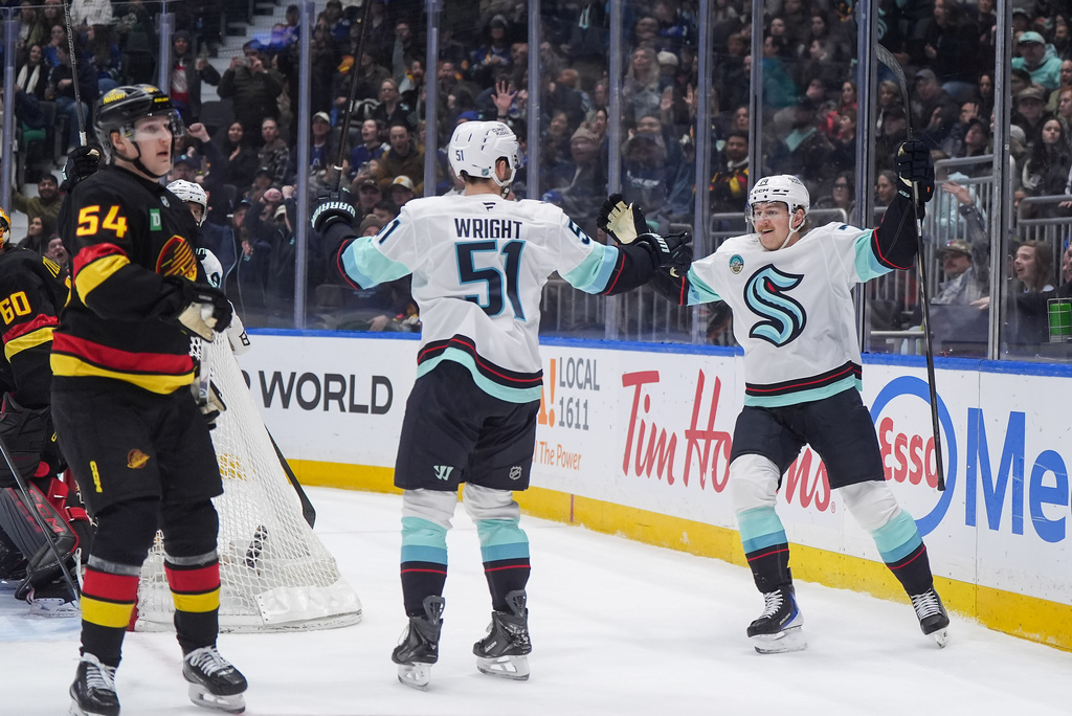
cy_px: 358
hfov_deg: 28.8
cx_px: 536
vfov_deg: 19.5
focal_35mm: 70
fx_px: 2086
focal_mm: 70
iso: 2500
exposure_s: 1/2500
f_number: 2.8
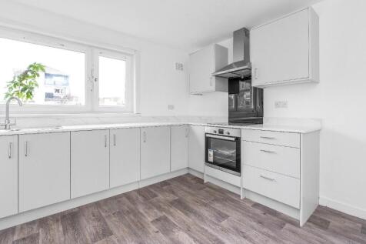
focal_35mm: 16
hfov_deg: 96.8
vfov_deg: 73.7
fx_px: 163
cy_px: 122
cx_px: 183
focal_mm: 16
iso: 200
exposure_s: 1/3
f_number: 9
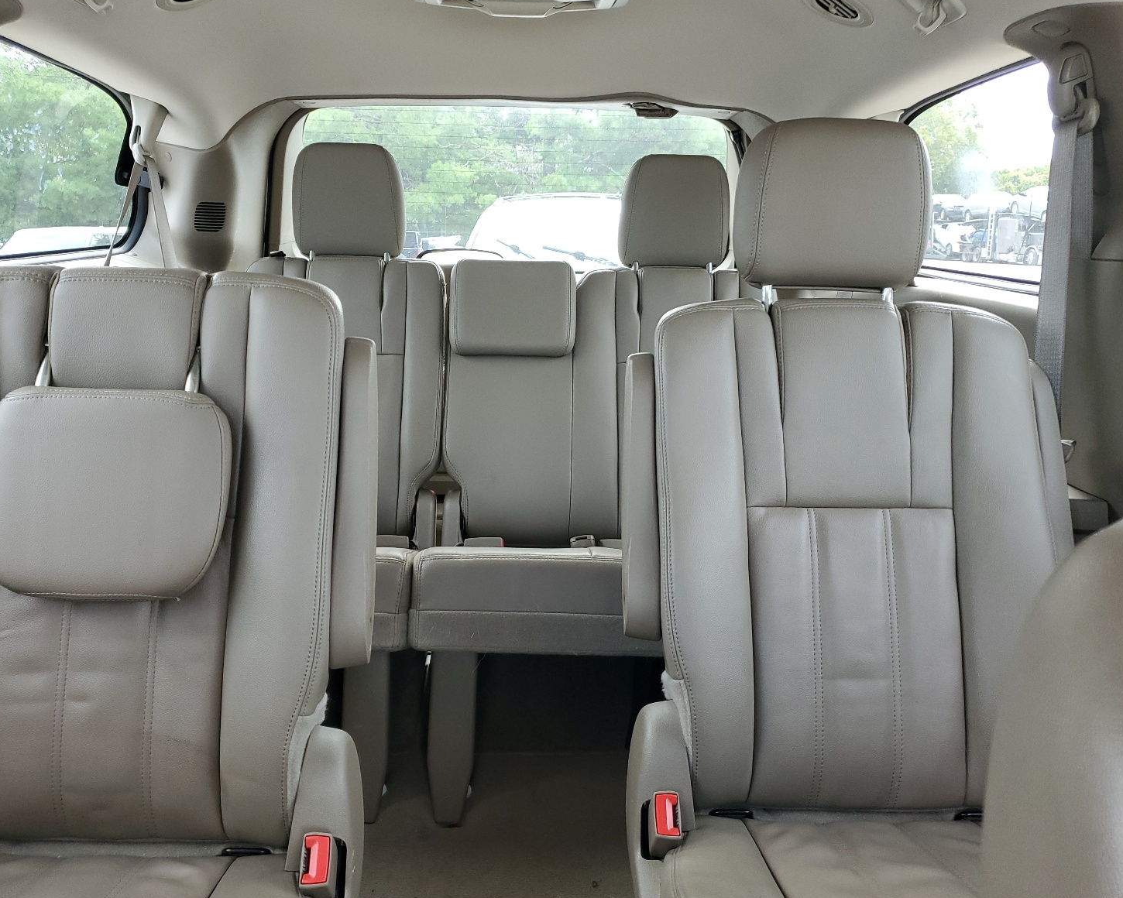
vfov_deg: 51.5
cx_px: 519
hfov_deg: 62.1
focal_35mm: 28
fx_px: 931
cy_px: 454
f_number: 1.5
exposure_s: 1/60.2
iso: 83
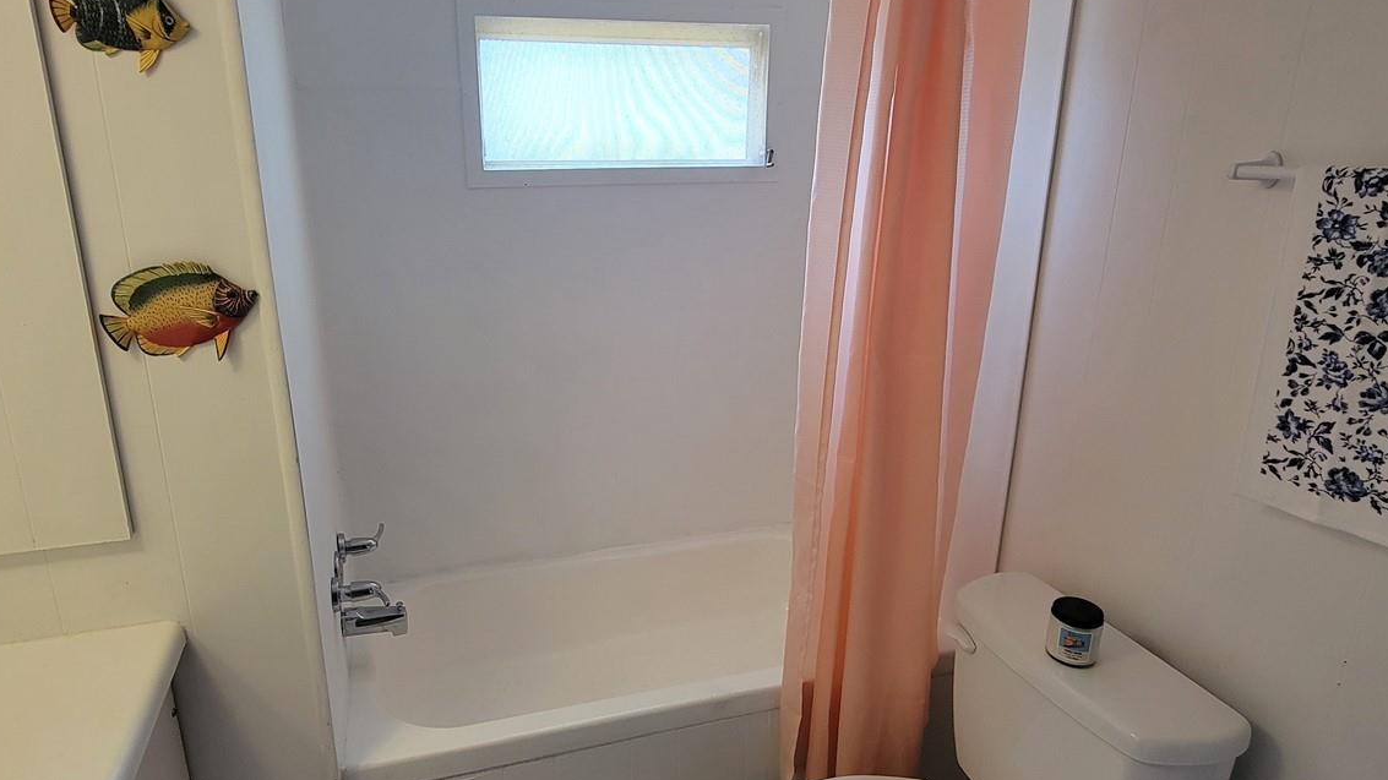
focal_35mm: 20
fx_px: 736
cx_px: 611
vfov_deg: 55.9
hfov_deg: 86.3
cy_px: 384
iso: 200
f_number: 2.2
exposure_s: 1/60
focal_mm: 2.2
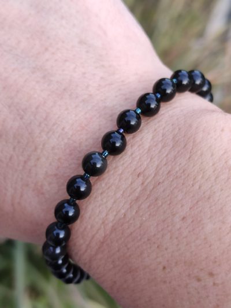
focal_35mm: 26
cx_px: 116
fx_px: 231
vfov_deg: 67.3
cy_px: 154
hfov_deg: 53.1
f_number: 1.75
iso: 146
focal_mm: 4.77
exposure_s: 1/50
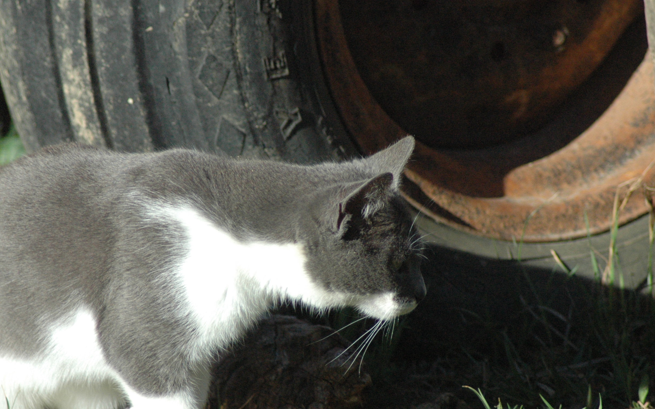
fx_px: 10175
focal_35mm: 570
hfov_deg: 3.7
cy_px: 237
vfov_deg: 2.3
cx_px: 272
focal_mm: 300
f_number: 6.3
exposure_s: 1/2500
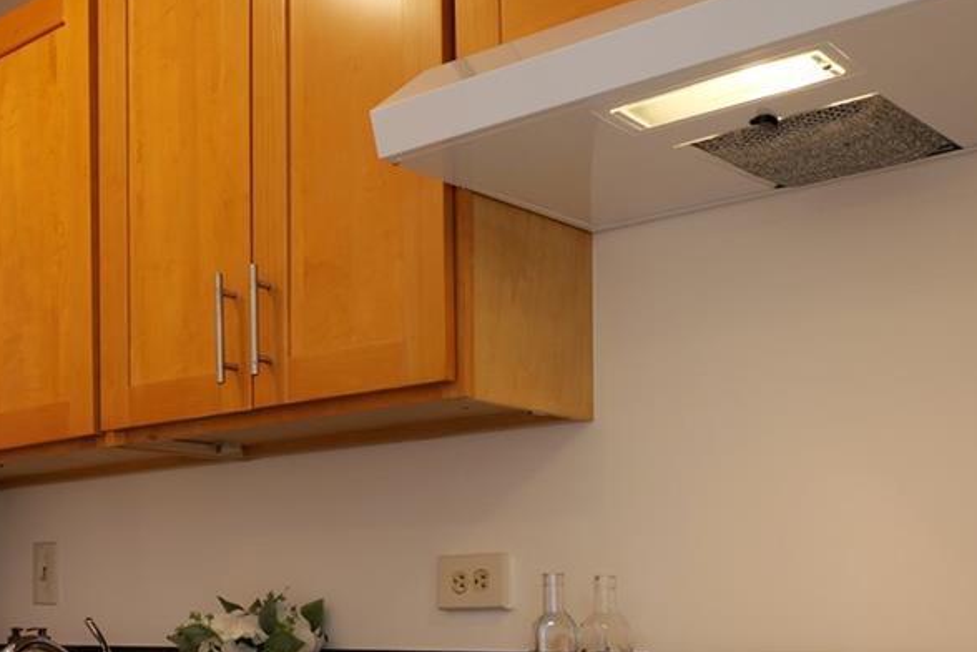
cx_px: 309
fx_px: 1330
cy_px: 610
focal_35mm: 49
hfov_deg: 39.8
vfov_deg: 26.4
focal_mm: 18
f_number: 10
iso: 100
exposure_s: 1/3.33
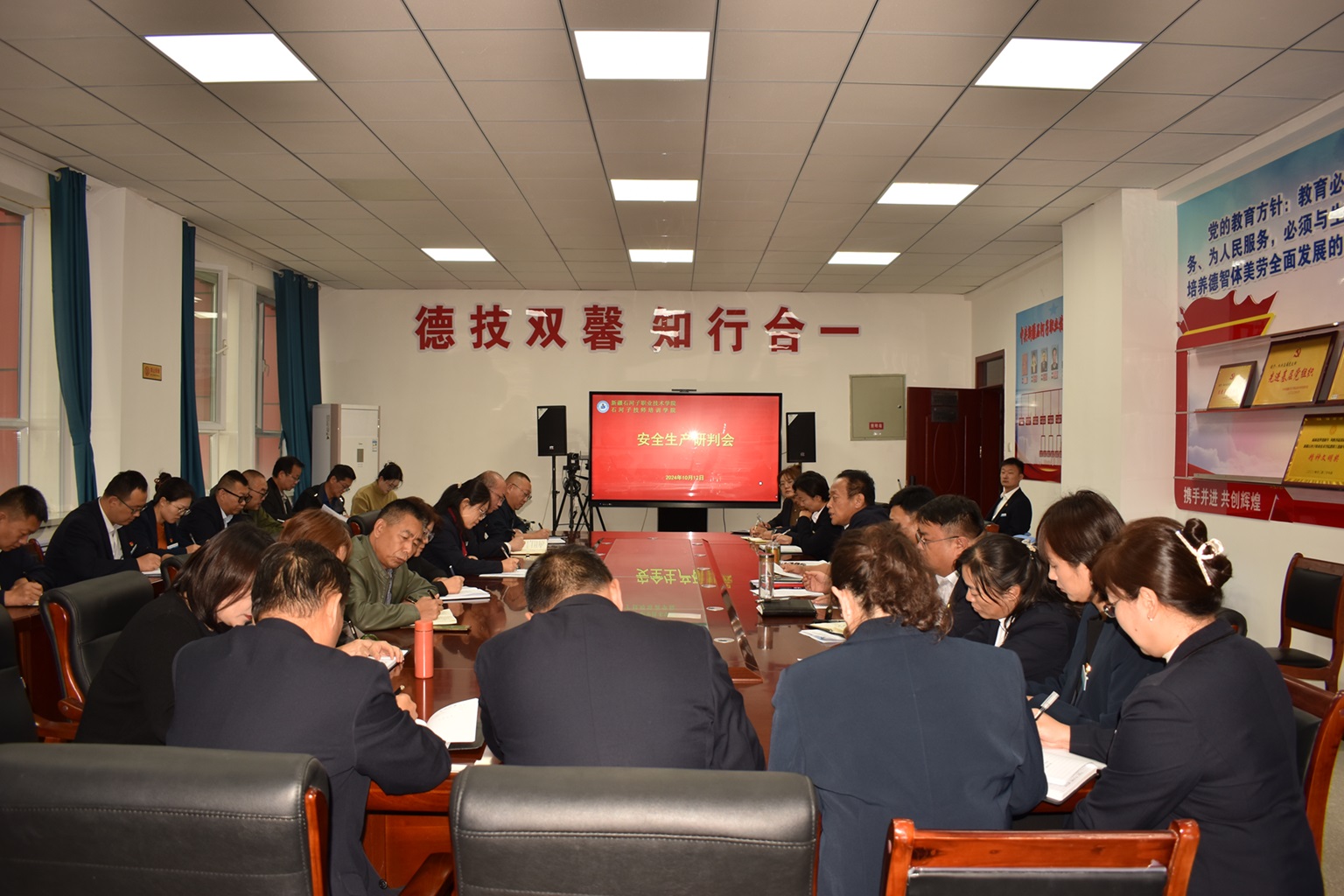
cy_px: 448
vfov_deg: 47.9
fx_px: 1008
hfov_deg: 67.4
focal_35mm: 27
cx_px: 672
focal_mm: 18
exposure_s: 1/50
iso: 125
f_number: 4.5
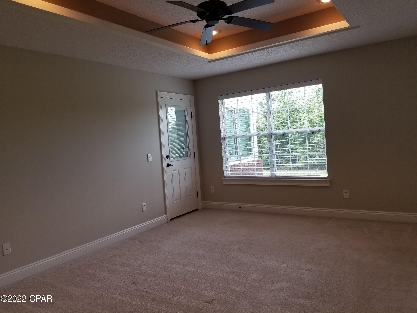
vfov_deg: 53.1
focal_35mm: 26
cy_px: 156
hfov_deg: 67.3
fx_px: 313
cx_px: 208
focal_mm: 4.25
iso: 80
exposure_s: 1/120
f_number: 1.7
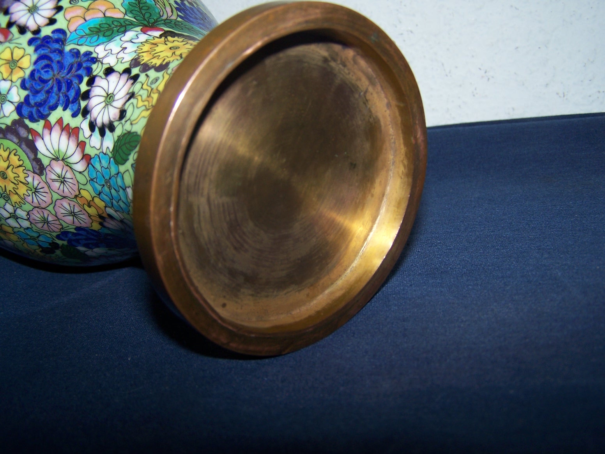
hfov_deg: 49.0
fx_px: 664
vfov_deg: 37.7
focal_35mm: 38
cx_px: 302
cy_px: 227
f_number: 2.8
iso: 80
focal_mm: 6.3
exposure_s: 1/60
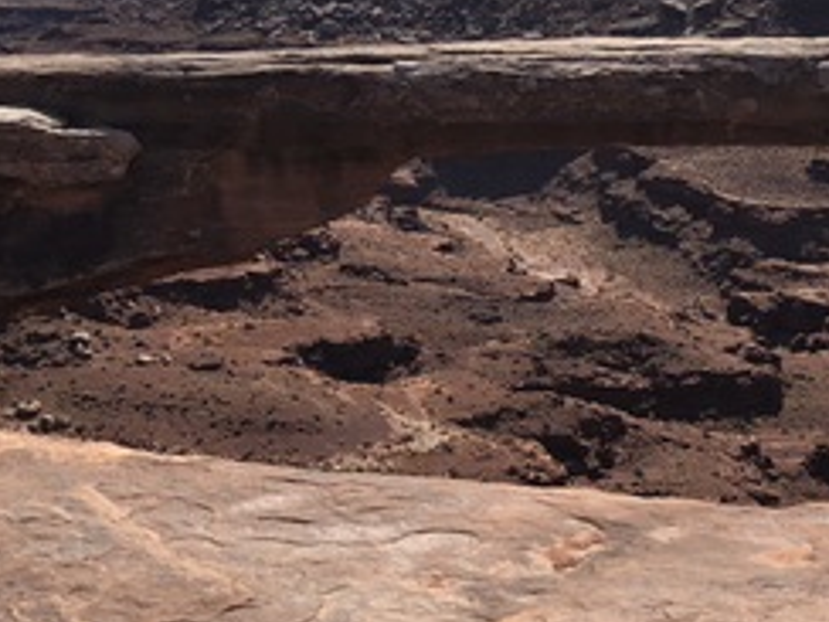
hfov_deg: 25.7
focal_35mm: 76
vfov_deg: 19.1
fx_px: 1820
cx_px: 428
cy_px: 65
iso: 20
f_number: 1.8
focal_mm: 3.99
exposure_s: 1/3205
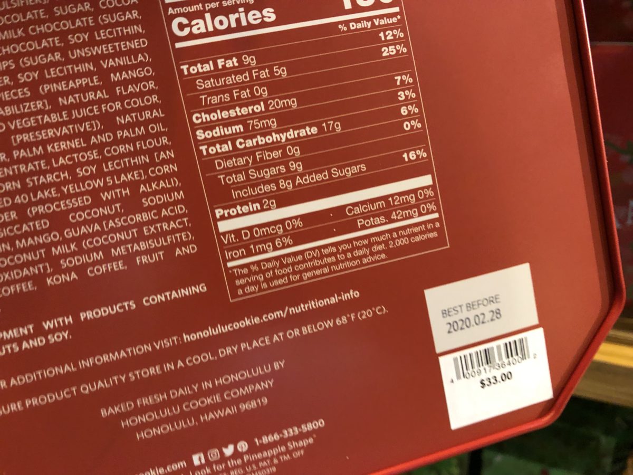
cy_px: 238
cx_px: 316
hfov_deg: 63.4
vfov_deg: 49.7
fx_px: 512
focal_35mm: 28
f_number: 1.8
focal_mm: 3.99
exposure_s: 1/5
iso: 100
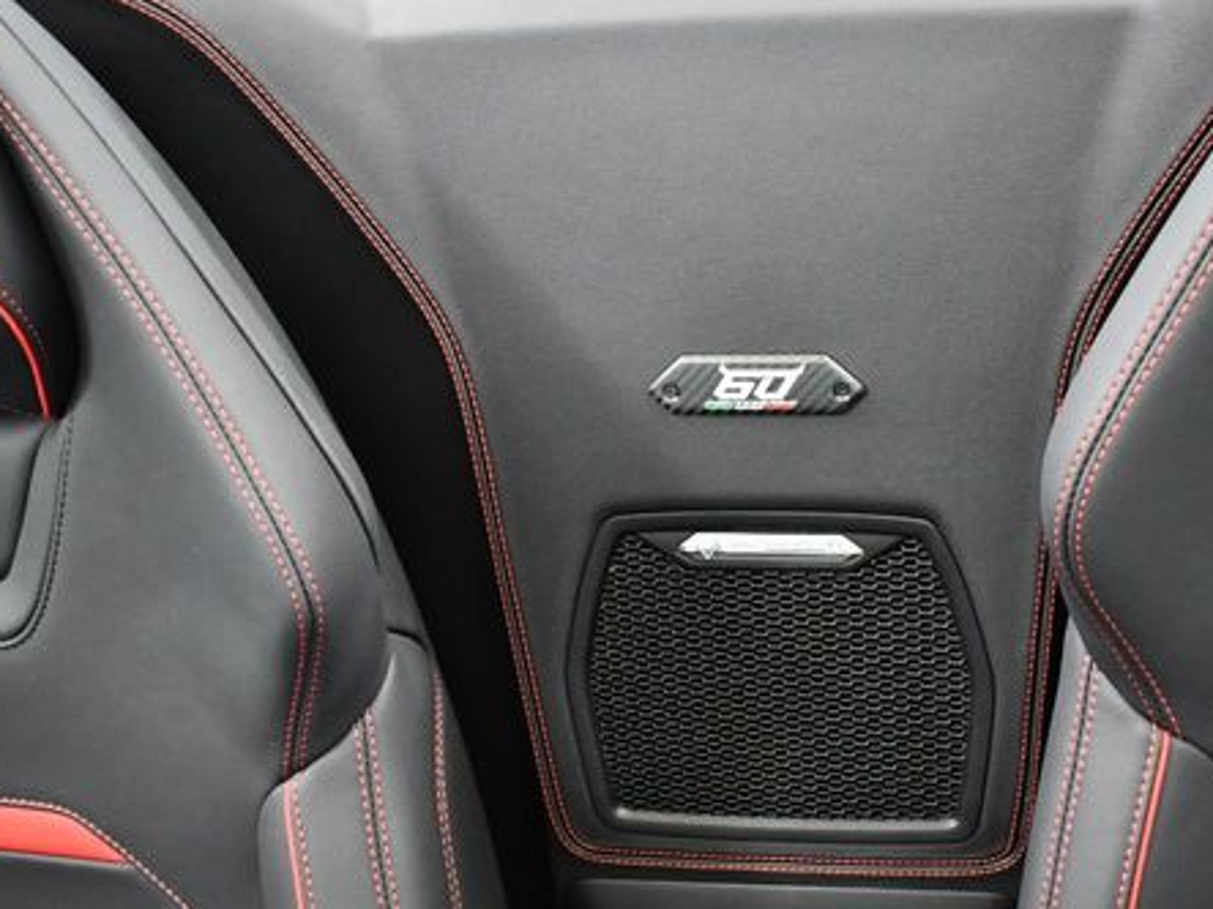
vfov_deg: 29.1
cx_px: 749
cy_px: 495
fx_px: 1752
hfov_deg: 38.0
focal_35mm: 50
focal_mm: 18
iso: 3200
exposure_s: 1/100
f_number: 3.5
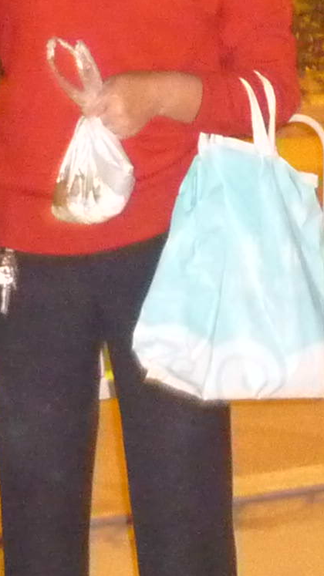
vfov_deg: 13.6
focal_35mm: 157
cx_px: 289
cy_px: 96
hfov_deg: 7.7
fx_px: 2399
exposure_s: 1/8
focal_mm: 5.5
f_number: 2.8
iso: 1000
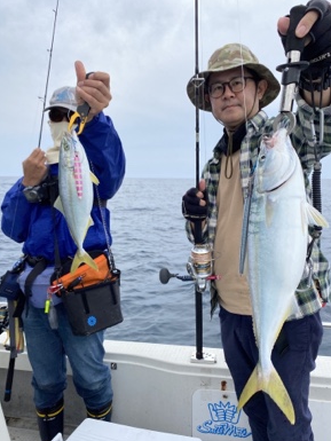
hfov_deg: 51.4
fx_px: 344
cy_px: 225
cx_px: 171
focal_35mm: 27
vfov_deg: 65.3
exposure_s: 1/1447
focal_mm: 4.25
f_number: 1.8
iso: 32
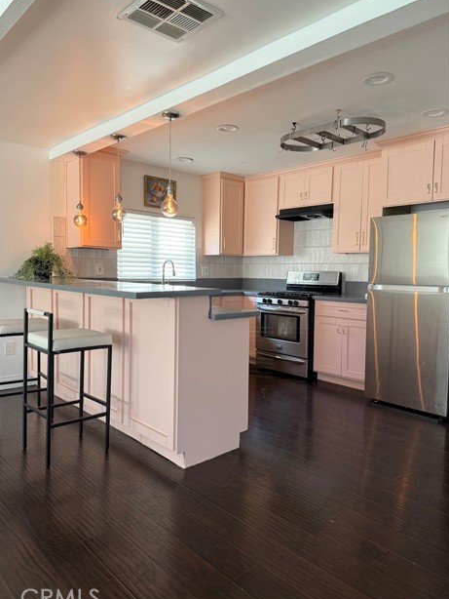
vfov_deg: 69.4
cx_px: 218
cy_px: 300
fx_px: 432
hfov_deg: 54.9
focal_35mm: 25
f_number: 1.78
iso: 160
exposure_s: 1/120
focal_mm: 6.76
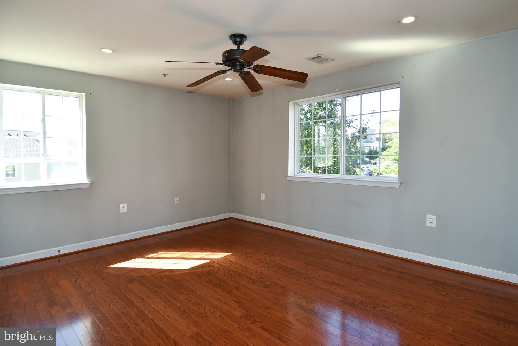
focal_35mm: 18
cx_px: 259
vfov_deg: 67.4
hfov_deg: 90.0
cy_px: 173
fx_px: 259
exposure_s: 1/100
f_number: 5
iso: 200
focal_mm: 12
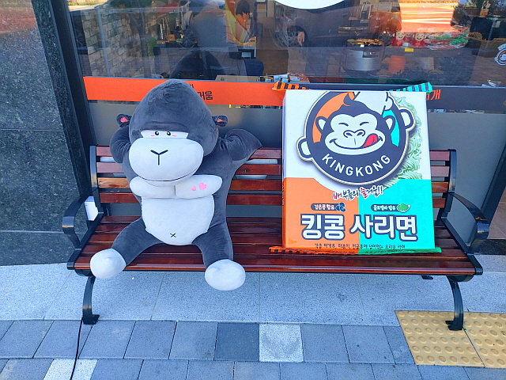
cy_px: 190
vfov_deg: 54.9
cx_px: 253
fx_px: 365
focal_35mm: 25
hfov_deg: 69.4
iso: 50
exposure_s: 1/204
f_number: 2
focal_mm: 4.58
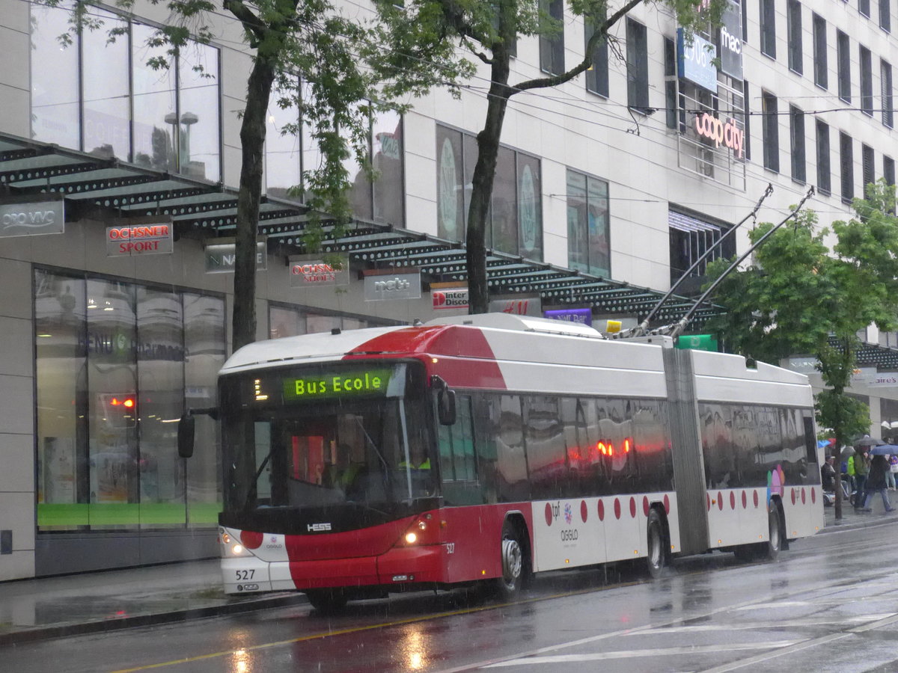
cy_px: 336
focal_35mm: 117
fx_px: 3035
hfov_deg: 16.8
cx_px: 449
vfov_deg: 12.7
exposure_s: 1/320
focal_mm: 22.9
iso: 1600
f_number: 5
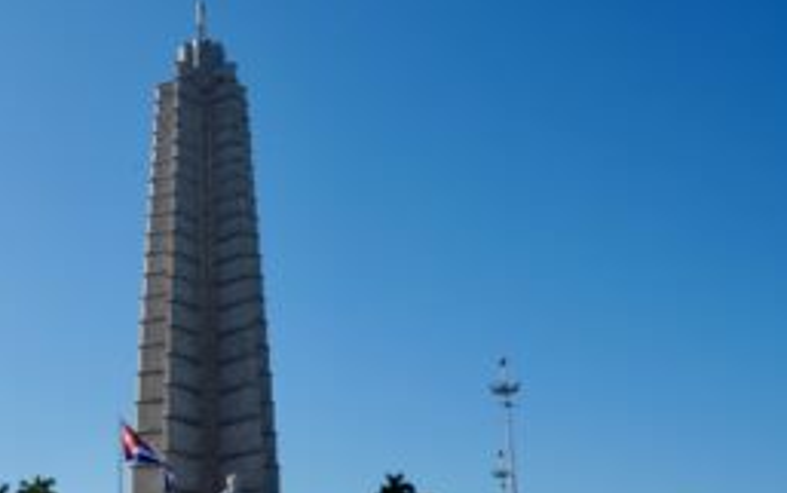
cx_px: 211
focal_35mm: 56
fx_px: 1202
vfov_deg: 23.1
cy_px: 297
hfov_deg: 35.6
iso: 200
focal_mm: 17
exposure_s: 1/640
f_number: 9
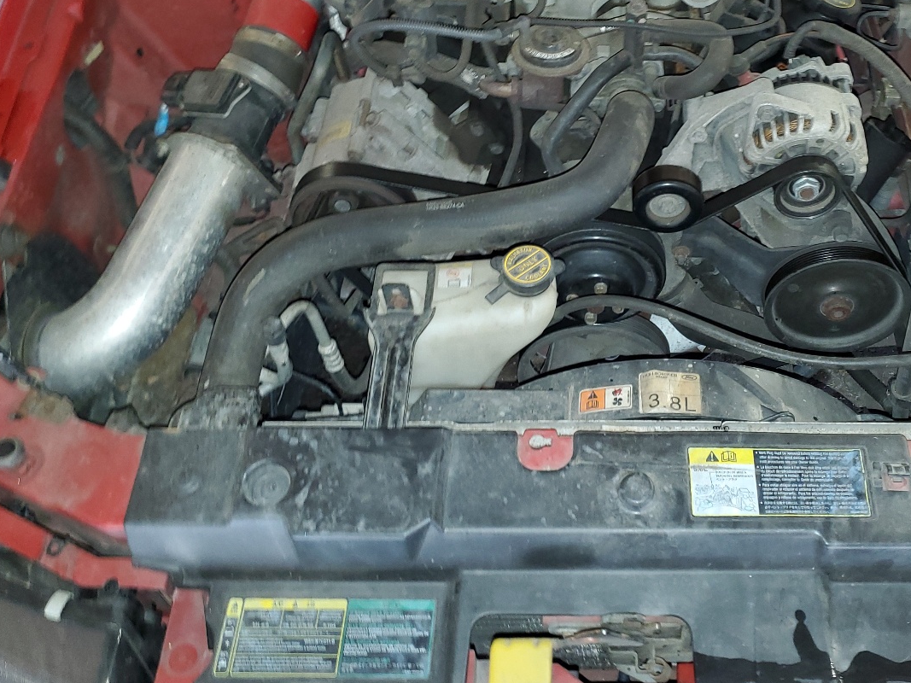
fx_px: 1026
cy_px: 229
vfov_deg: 36.4
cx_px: 605
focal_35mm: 39
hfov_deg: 47.1
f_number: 1.5
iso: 134
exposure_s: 1/14
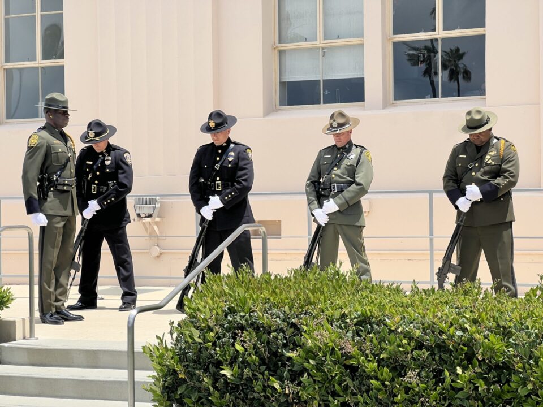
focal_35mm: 77
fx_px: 1208
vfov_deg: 19.1
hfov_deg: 25.3
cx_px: 272
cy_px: 204
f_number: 2.8
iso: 32
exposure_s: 1/723
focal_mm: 9
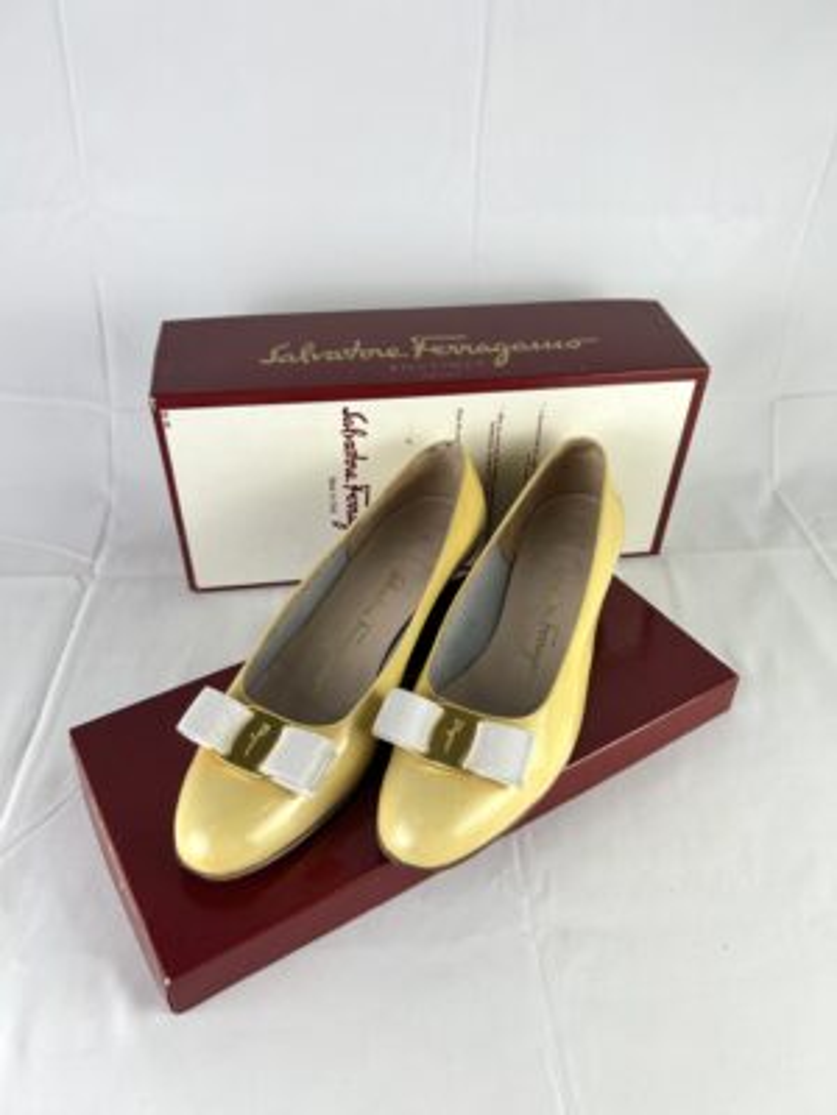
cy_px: 558
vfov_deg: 67.3
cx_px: 418
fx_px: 838
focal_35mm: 26
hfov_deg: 53.1
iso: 32
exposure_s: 1/116
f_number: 1.5
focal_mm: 5.7
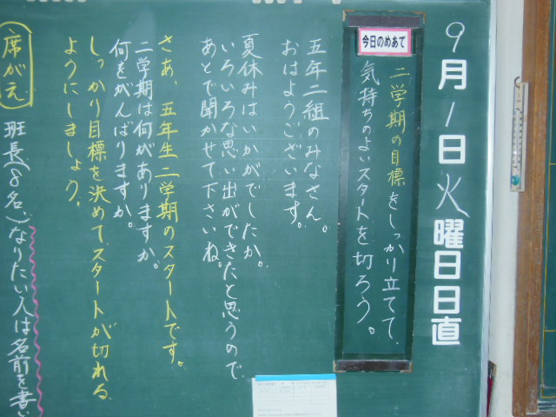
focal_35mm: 39
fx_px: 626
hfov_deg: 47.9
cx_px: 278
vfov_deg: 36.8
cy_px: 208
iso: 320
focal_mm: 6.9
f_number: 4.1
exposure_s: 1/30
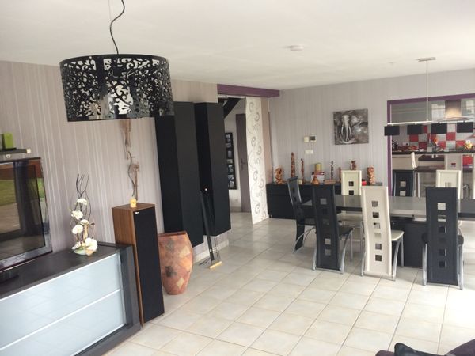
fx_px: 398
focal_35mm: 29
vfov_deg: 48.2
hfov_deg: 61.7
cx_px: 238
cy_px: 178
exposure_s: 1/33
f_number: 2.2
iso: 64
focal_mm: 4.15
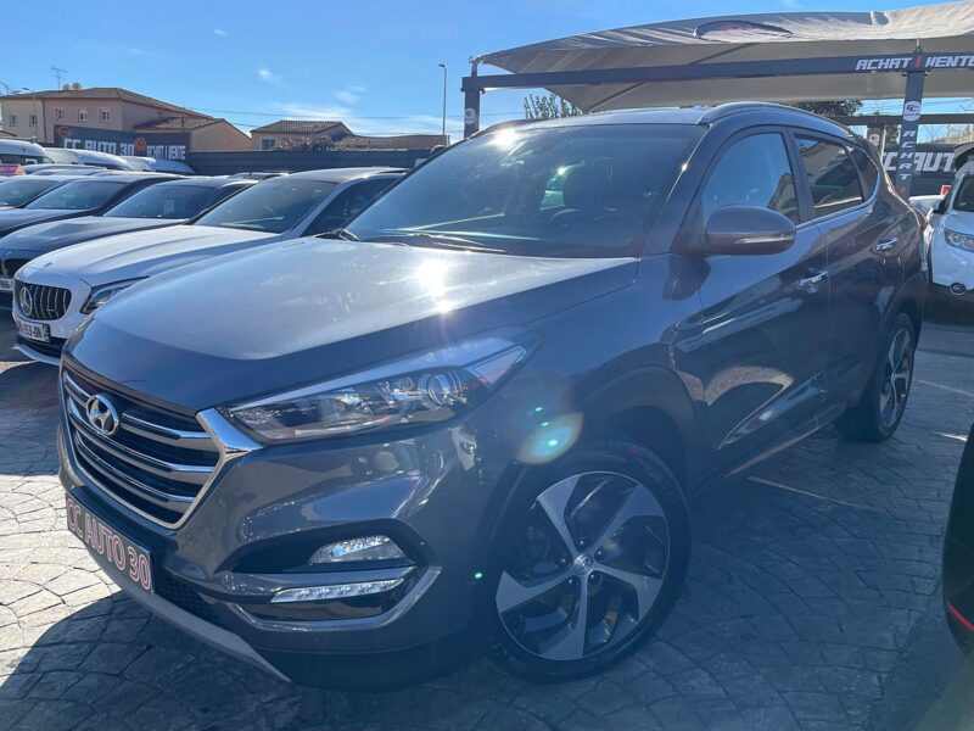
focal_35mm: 26
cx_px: 487
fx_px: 732
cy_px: 366
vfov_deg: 53.1
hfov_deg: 67.3
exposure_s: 1/2398
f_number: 1.6
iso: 32
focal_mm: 4.2
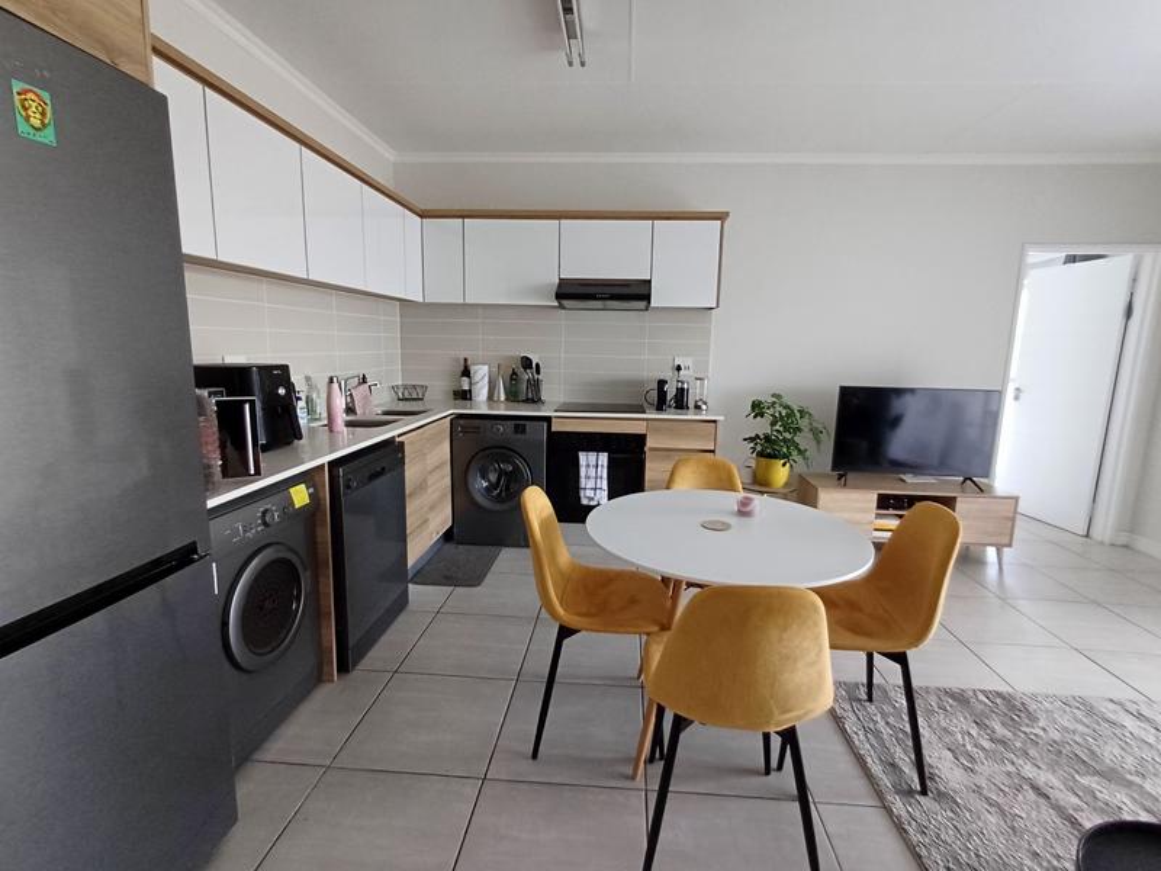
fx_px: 537
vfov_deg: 78.1
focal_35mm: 16
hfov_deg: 94.5
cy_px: 436
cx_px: 580
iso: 250
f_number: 2.2
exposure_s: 1/25
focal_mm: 1.64
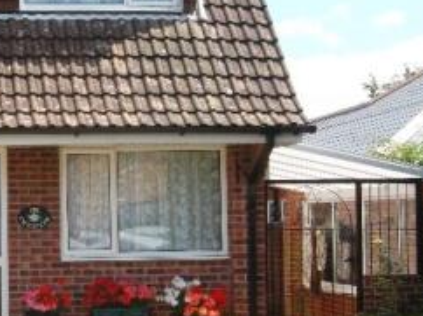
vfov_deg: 13.9
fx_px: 1294
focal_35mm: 106
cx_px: -76
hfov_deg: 17.7
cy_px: 107
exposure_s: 1/250
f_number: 4.5
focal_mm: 7.8
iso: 80
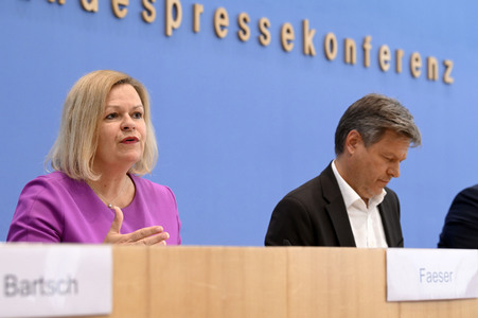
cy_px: 159
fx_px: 1221
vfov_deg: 14.8
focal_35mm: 92
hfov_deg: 22.2
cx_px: 239
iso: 3200
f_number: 5.6
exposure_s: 1/500
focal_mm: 92
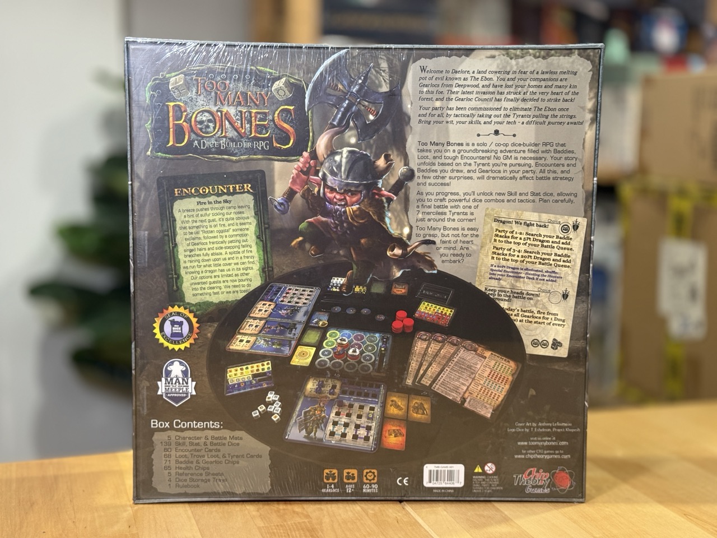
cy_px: 269
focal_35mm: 48
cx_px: 358
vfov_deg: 30.3
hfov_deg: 39.7
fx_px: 994
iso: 200
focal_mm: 6.76
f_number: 1.78
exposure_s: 1/33
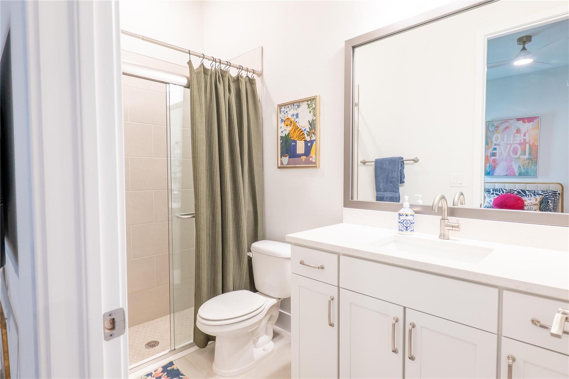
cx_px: 284
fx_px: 300
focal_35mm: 19
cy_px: 190
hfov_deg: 86.9
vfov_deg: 64.5
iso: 800
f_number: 6.3
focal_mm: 19
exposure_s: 1/80
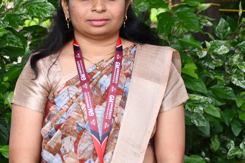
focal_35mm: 108
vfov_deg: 12.7
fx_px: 735
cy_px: 84
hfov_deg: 18.8
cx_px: 60
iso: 560
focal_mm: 34
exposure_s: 1/250
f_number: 4.2
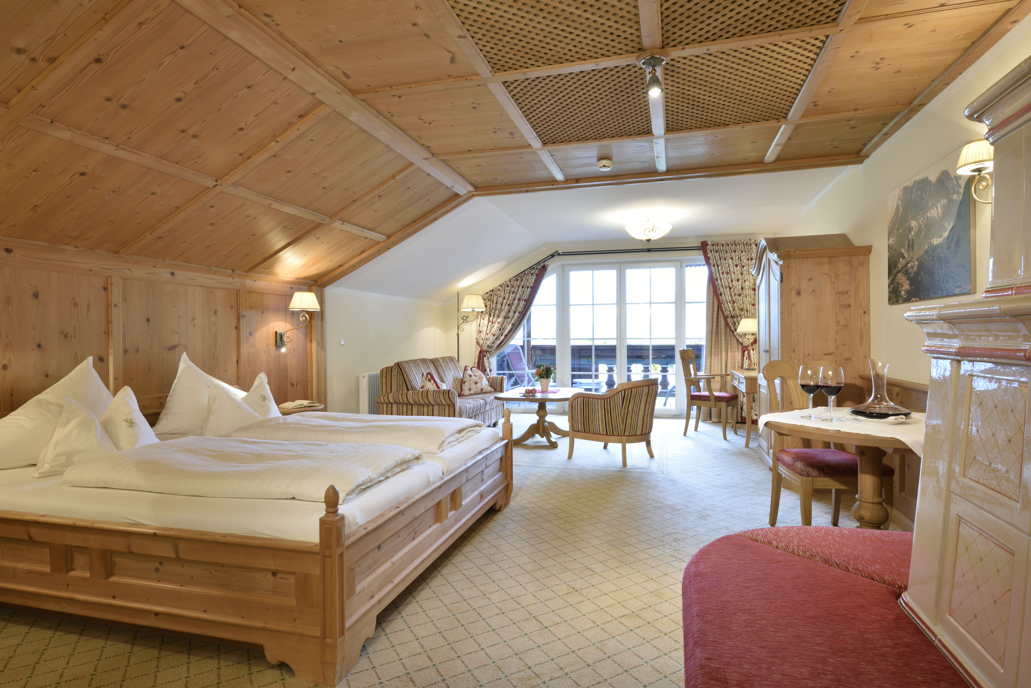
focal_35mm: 20
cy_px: 344
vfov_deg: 62.0
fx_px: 573
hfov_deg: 84.0
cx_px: 516
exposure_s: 2.5
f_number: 13
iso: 125
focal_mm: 20
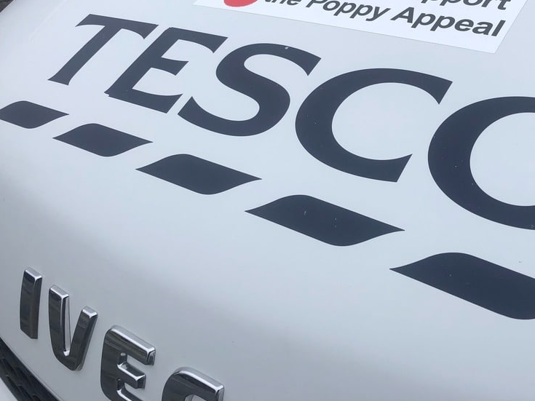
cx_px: 343
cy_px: 125
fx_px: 603
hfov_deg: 47.3
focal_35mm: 39
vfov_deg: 36.3
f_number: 1.8
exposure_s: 1/656
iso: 20
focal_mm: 3.99
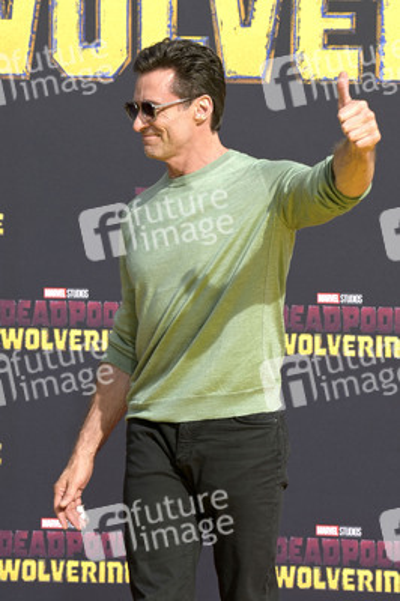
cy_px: 300
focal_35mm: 135
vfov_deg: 15.2
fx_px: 2254
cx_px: 200
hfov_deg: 10.1
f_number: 13
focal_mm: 135
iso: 320
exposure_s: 1/250
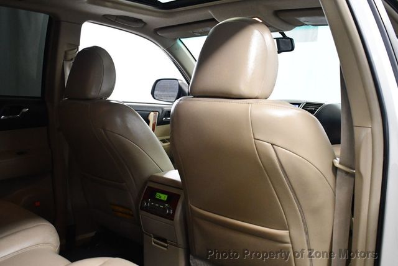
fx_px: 398
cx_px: 199
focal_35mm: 36
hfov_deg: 53.1
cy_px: 133
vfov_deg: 36.9
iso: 3200
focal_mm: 18
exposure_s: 1/100
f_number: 3.5
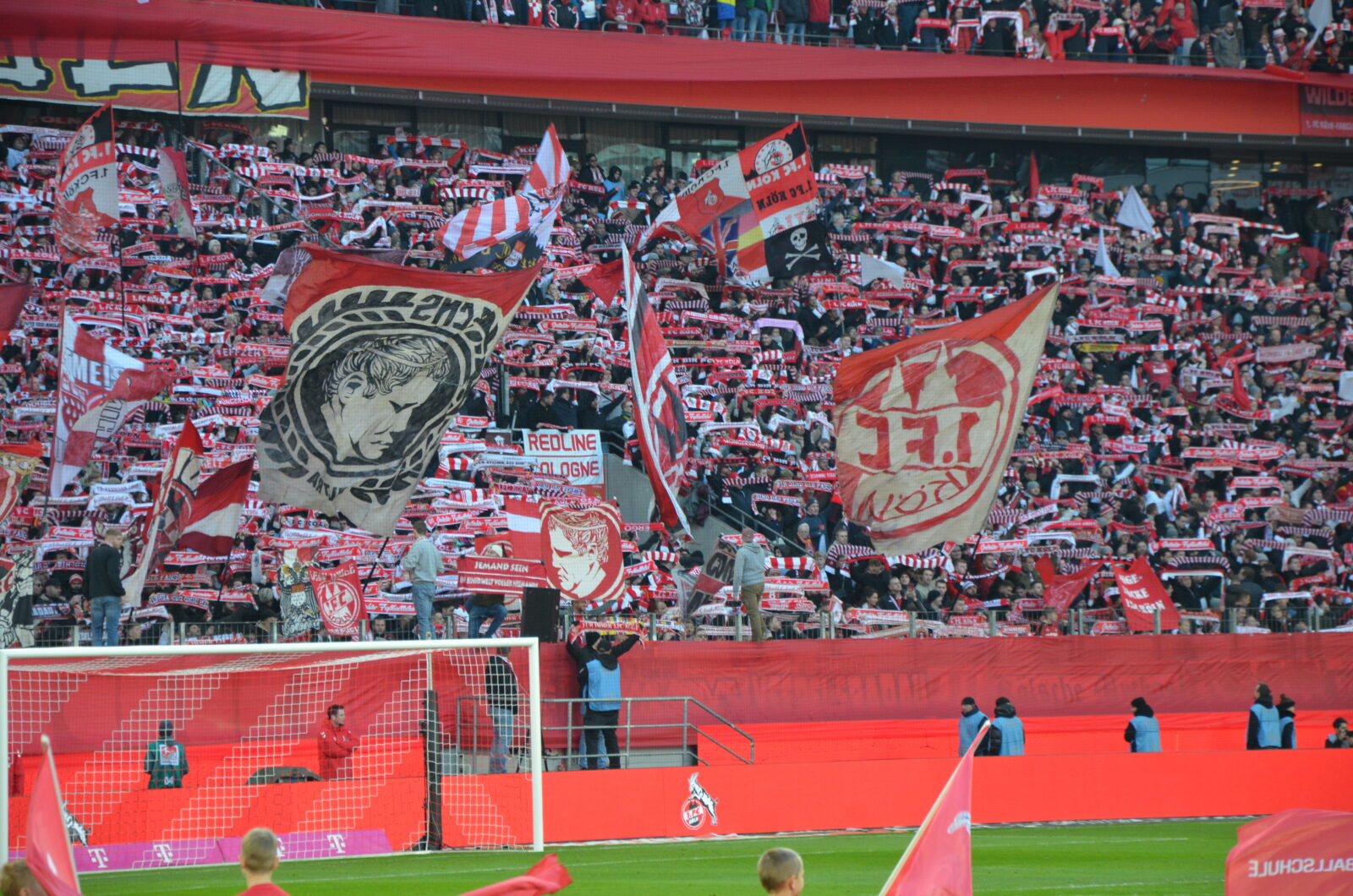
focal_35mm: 158
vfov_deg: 8.7
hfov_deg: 13.1
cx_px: 676
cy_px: 448
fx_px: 5908
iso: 800
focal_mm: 105
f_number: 5.6
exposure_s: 1/250
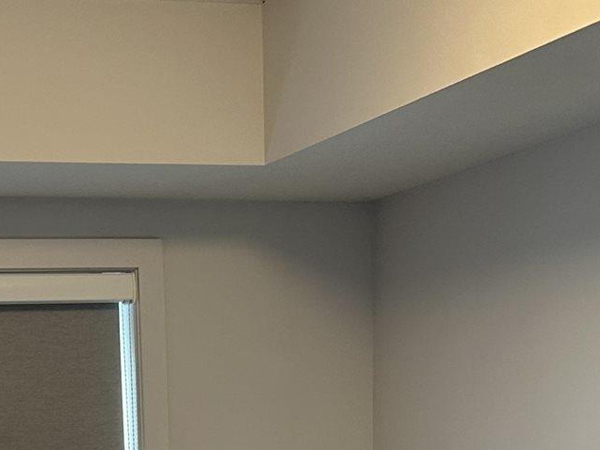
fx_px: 1630
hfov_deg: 20.5
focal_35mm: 94
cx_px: 66
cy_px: 798
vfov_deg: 14.0
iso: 80
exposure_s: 1/60
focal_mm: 5.7
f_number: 1.5
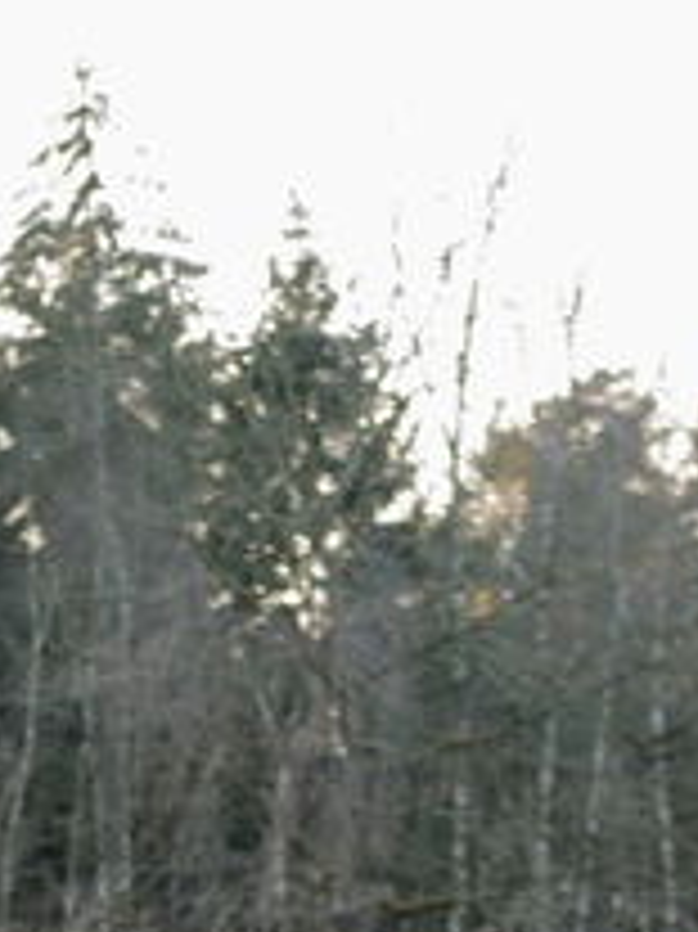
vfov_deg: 13.7
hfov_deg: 10.8
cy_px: 1493
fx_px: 3579
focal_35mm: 133
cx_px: -333
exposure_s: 1/50
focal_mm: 28
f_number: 2.2
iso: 100
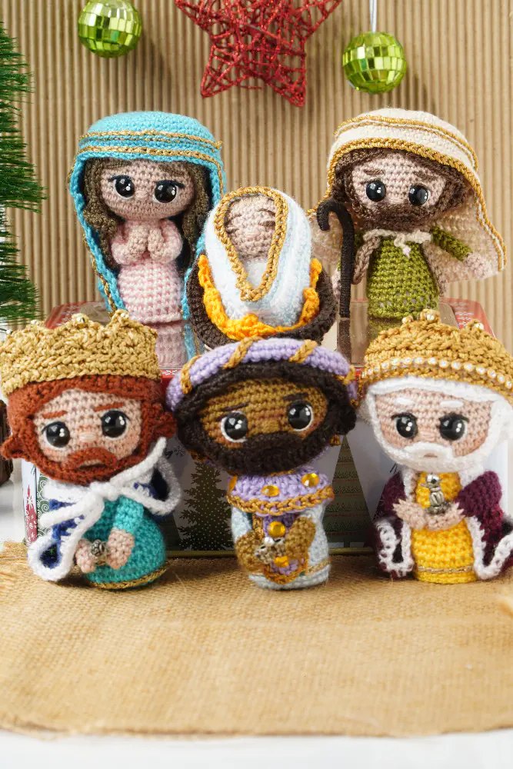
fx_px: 2436
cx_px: 256
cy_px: 384
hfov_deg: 12.0
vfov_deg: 17.9
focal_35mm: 114
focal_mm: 76
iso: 100
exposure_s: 1/15
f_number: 11
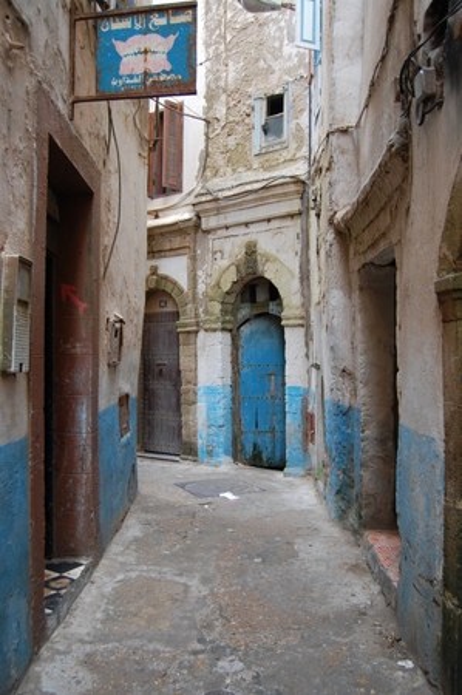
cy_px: 348
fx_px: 579
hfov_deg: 43.5
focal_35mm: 30
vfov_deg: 62.0
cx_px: 231
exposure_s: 1/80
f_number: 4.5
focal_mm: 20
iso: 400
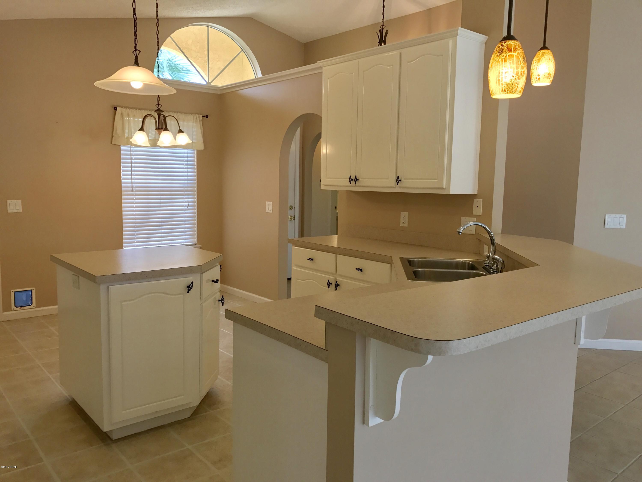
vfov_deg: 49.7
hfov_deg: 63.4
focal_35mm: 28
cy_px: 241
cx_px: 321
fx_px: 519
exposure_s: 1/60
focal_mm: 3.99
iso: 32
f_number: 1.8
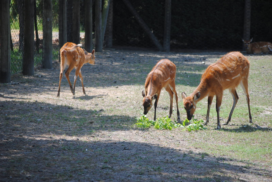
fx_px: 1316
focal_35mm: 174
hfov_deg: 11.8
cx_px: 136
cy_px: 91
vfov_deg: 7.9
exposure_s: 1/400
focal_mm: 116
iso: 200
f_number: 5
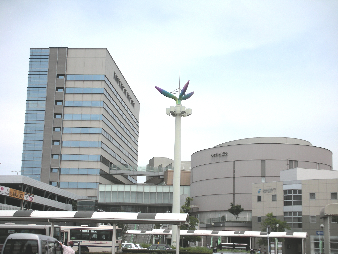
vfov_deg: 24.0
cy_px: 127
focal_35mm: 61
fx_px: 596
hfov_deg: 31.7
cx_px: 169
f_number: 10.5
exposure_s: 1/124
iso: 61
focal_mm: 10.1
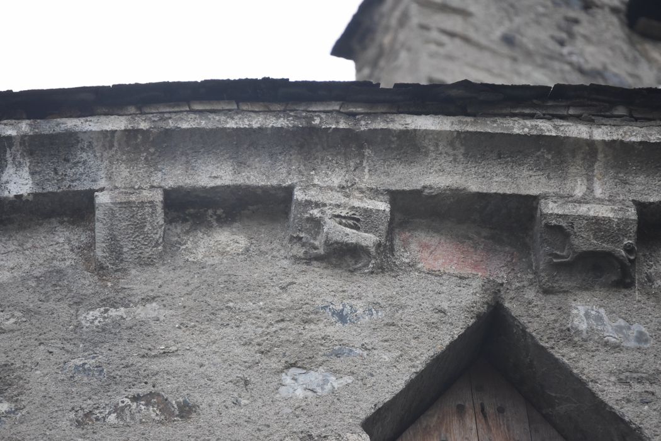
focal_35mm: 300
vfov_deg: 4.6
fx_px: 5508
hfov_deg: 6.9
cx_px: 330
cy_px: 220
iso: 1250
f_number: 5.6
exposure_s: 1/500
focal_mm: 200
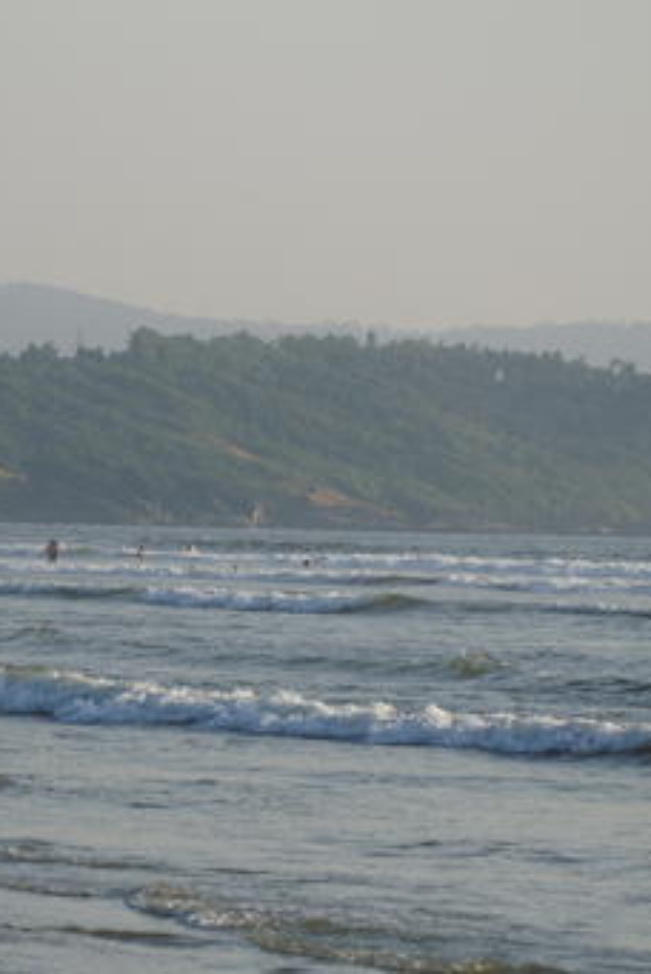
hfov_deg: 4.9
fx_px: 7606
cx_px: -14
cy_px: 583
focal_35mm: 281
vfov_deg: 7.3
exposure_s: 1/1600
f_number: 5.6
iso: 200
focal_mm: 100
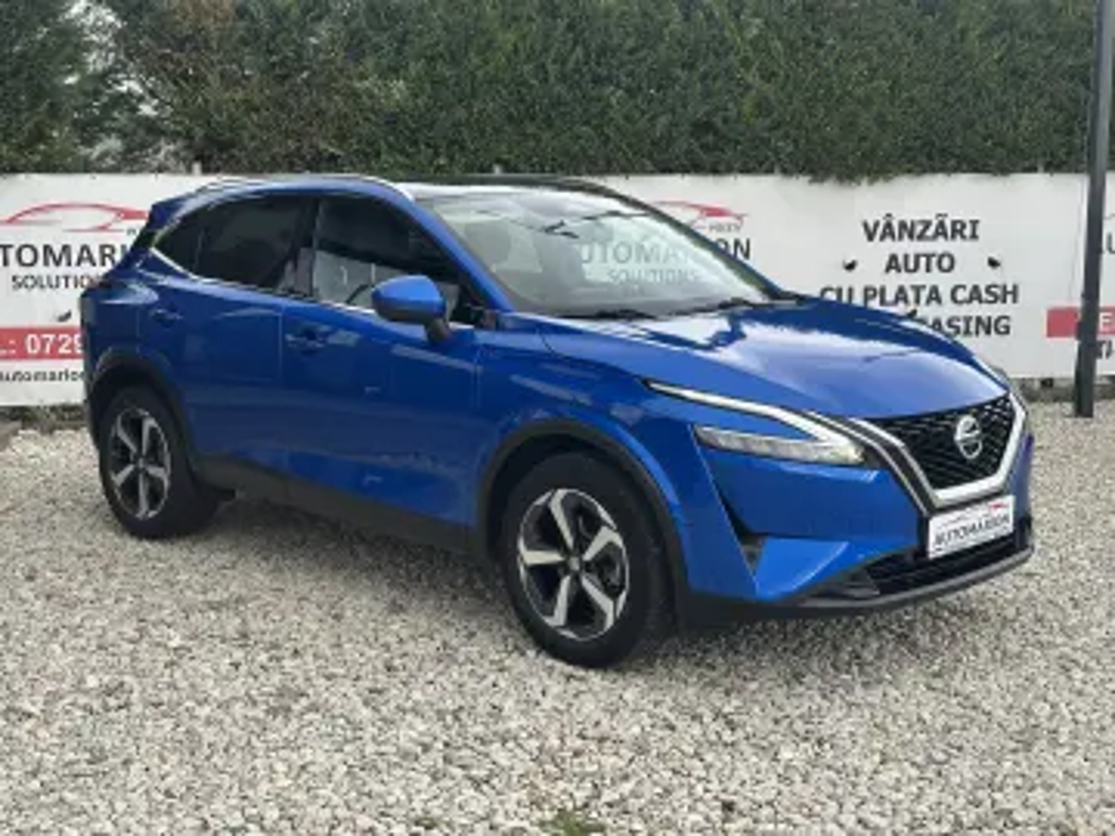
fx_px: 1546
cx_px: 558
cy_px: 418
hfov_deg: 39.7
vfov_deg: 30.3
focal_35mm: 48
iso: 64
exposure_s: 1/355
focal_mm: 6.86
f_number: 1.78
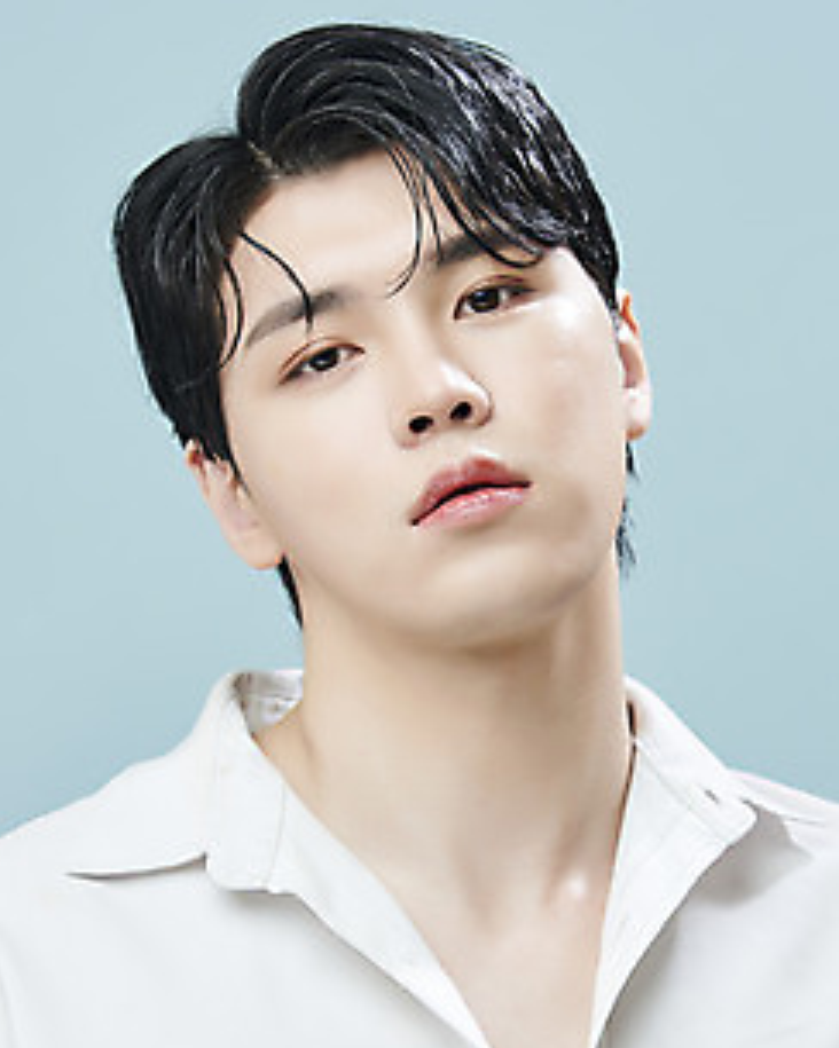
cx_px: 562
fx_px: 9746
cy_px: 564
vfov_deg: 6.2
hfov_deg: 4.9
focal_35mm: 314
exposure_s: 1/125
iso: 50
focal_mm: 170
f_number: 5.6
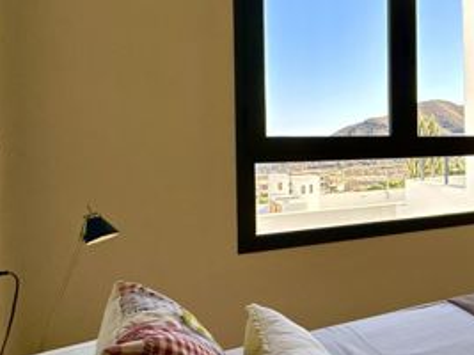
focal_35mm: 37
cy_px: 142
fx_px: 506
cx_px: 567
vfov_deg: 38.5
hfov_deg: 37.8
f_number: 2.2
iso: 40
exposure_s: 1/475
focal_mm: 2.22
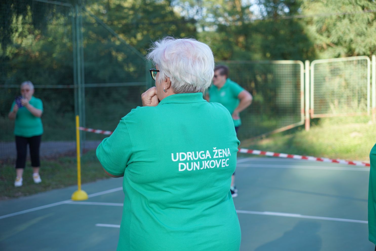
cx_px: 188
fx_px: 783
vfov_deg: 18.2
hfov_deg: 27.0
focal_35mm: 75
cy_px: 126
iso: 100
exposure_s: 1/250
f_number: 2.8
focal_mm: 50
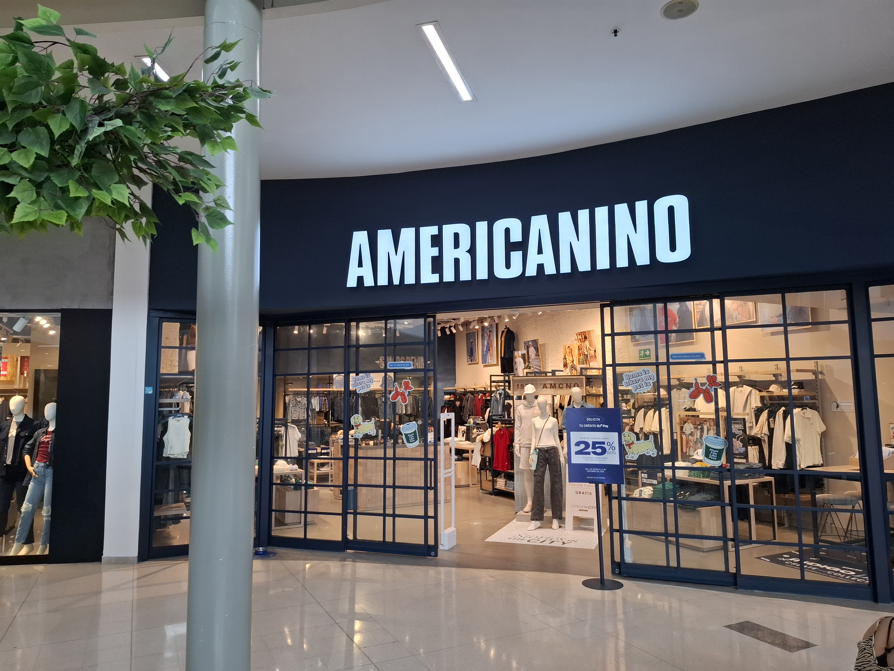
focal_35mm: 23
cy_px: 336
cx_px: 447
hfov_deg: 73.9
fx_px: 594
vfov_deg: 58.9
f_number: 1.8
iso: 64
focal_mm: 5.54
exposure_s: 1/120
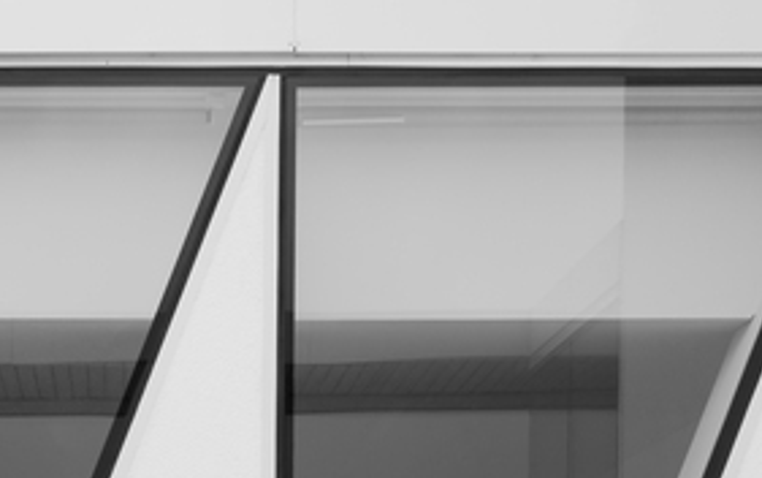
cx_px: 254
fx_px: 3387
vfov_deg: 8.0
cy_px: 81
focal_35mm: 163
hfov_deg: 12.8
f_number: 6.7
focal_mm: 45
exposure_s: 1/400
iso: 250
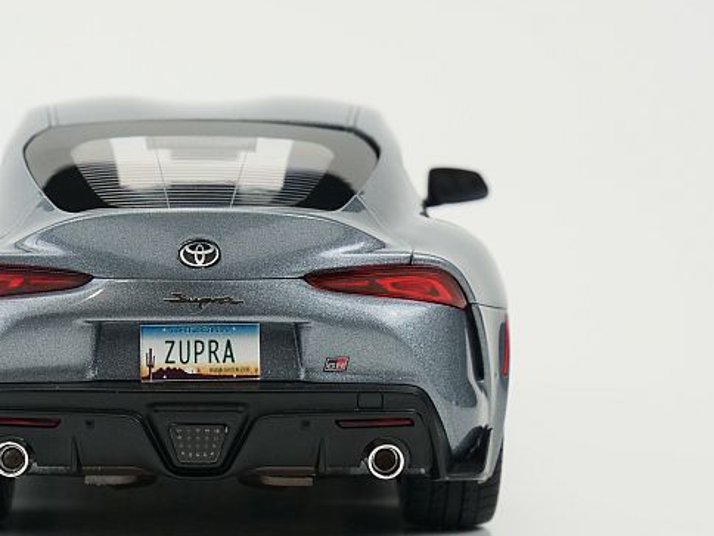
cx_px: 204
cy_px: 323
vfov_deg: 12.4
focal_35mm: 119
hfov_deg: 16.5
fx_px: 2455
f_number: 8
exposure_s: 1/60
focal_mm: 32
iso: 400
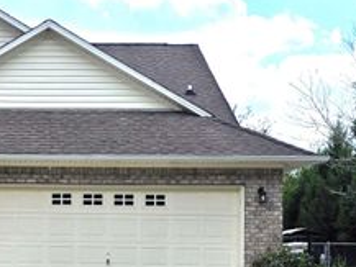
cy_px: 219
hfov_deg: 21.0
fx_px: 926
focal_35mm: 90
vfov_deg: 16.3
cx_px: 2
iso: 64
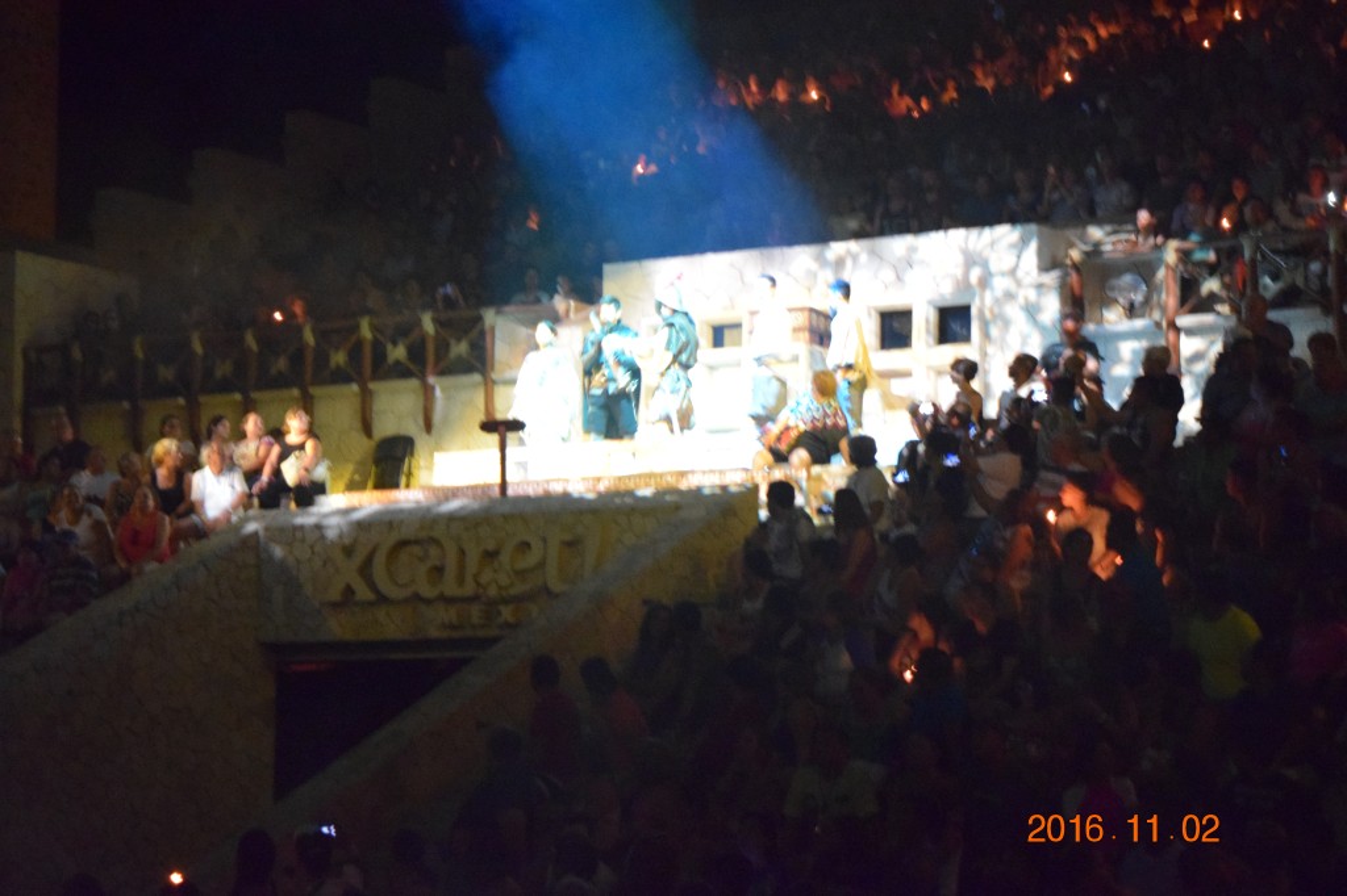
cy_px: 448
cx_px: 674
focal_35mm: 82
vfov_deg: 16.5
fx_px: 3086
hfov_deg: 24.6
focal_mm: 55
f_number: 5.6
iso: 6400
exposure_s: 1/13
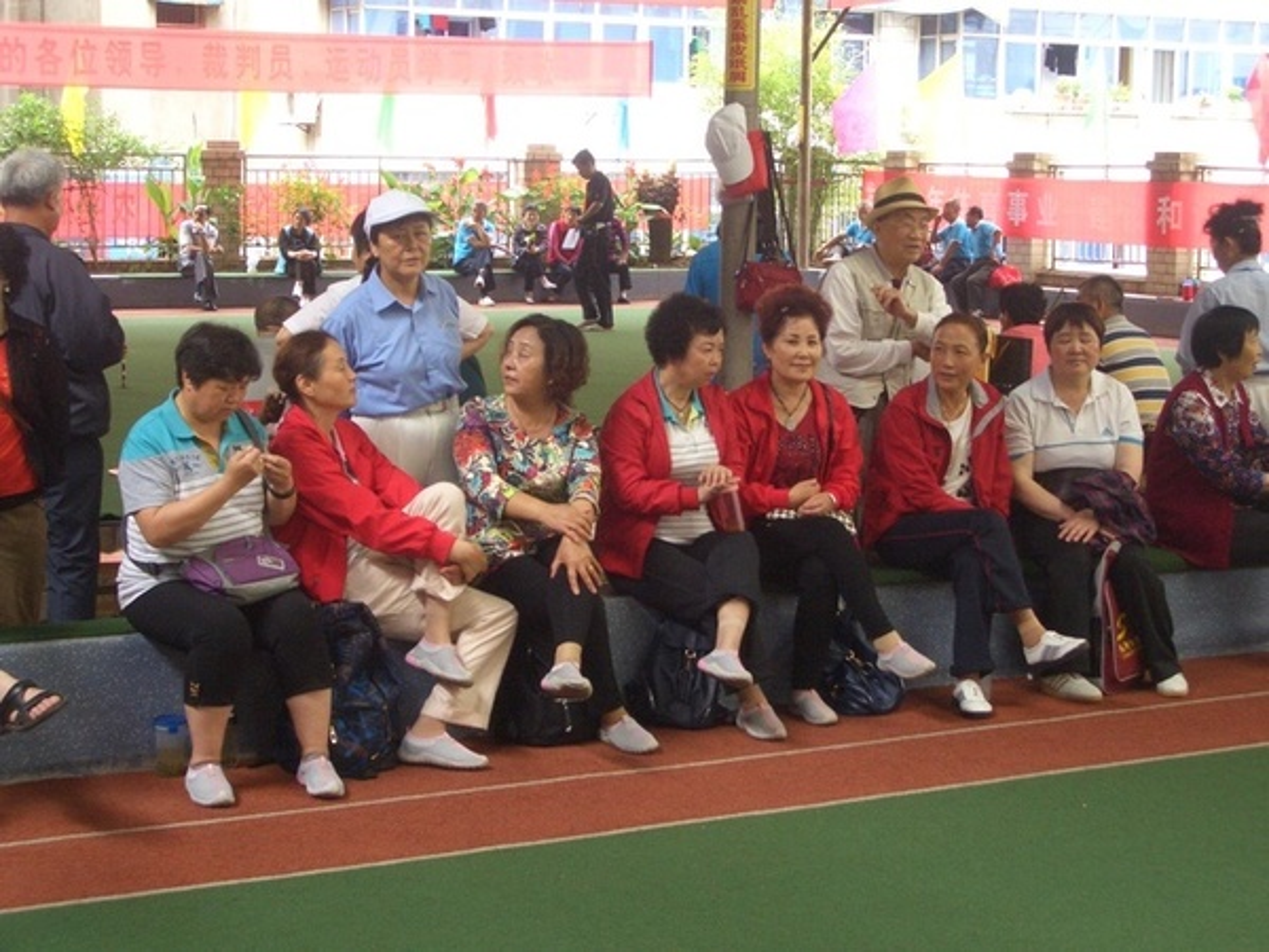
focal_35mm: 62
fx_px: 2273
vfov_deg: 23.7
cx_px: 634
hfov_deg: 31.2
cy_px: 476
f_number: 3.5
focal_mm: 10.2
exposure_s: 1/100
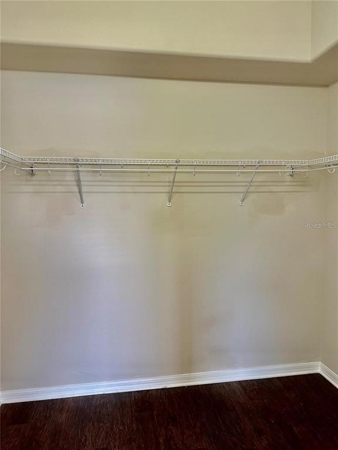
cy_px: 225
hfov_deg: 56.8
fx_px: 312
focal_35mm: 24
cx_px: 169
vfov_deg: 71.6
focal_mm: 6.86
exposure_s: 1/120
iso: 200
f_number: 1.78
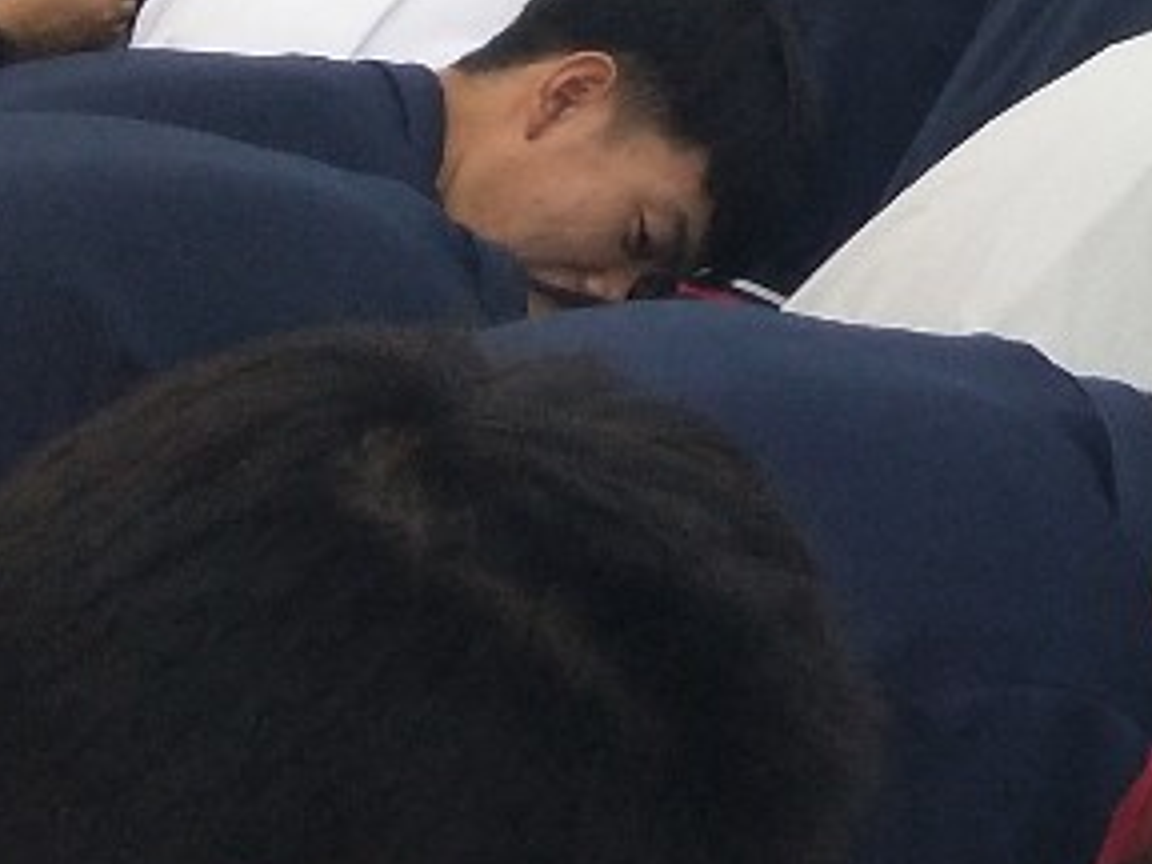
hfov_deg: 12.0
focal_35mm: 139
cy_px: -1044
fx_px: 4626
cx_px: 2576
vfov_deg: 9.7
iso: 33
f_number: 1.7
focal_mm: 4.27
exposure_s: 1/904
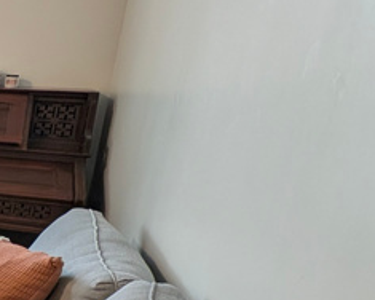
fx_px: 566
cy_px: 196
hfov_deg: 19.0
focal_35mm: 51
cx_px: -388
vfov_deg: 29.5
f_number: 1.95
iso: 40
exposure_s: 1/60
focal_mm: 2.23
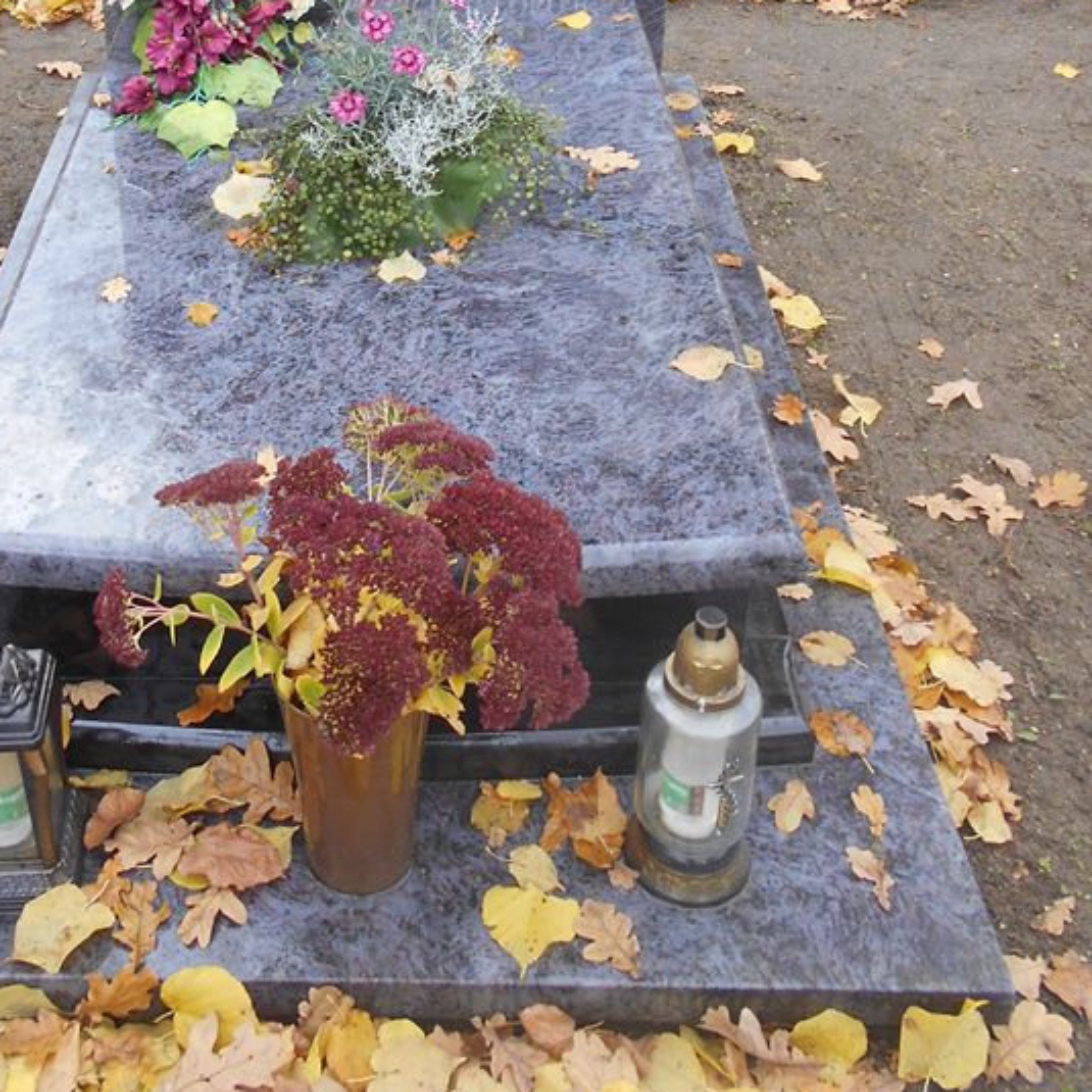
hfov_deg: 38.0
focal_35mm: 44
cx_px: 376
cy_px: 141
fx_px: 1570
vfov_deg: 36.3
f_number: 3.2
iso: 80
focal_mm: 4.6
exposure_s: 1/50
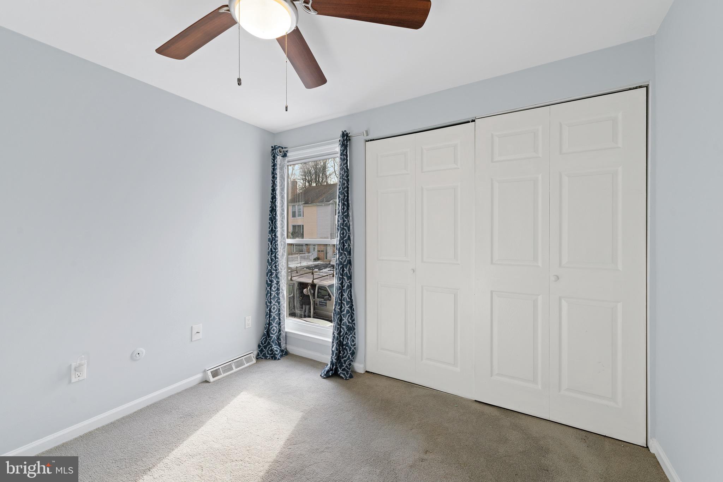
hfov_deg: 104.2
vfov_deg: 81.2
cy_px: 241
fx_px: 281
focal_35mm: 14
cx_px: 362
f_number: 9
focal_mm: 14
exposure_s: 1/13
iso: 400
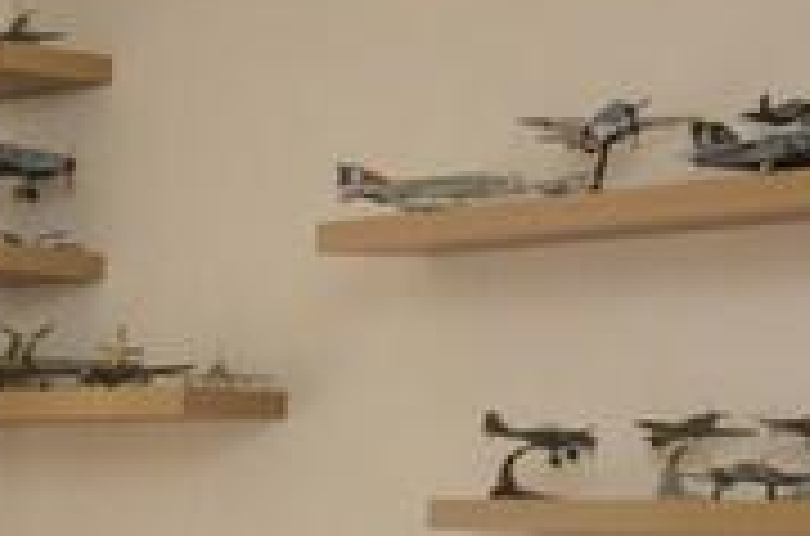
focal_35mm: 94
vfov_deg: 12.8
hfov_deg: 20.1
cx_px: -212
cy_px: 1031
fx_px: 2106
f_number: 4.5
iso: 200
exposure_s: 1/80
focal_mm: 11
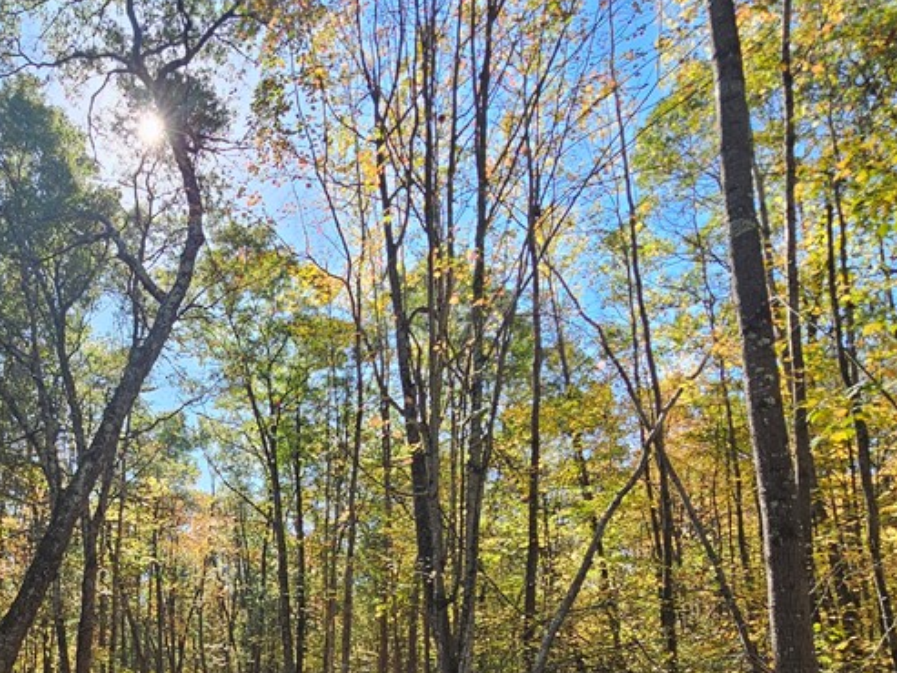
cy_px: 595
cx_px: 200
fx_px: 700
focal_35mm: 27
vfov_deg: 46.7
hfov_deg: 60.8
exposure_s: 1/484
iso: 50
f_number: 2.2
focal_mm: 2.2
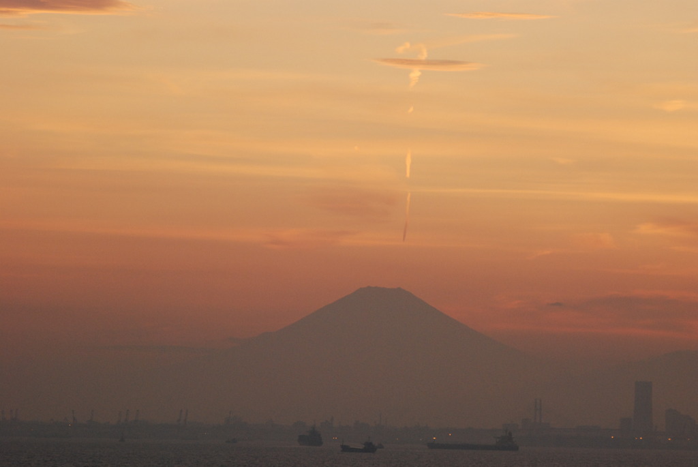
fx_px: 5095
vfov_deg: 5.2
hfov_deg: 7.8
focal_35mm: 262
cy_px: 234
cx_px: 349
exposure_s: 1/500
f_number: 5.3
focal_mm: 175
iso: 640
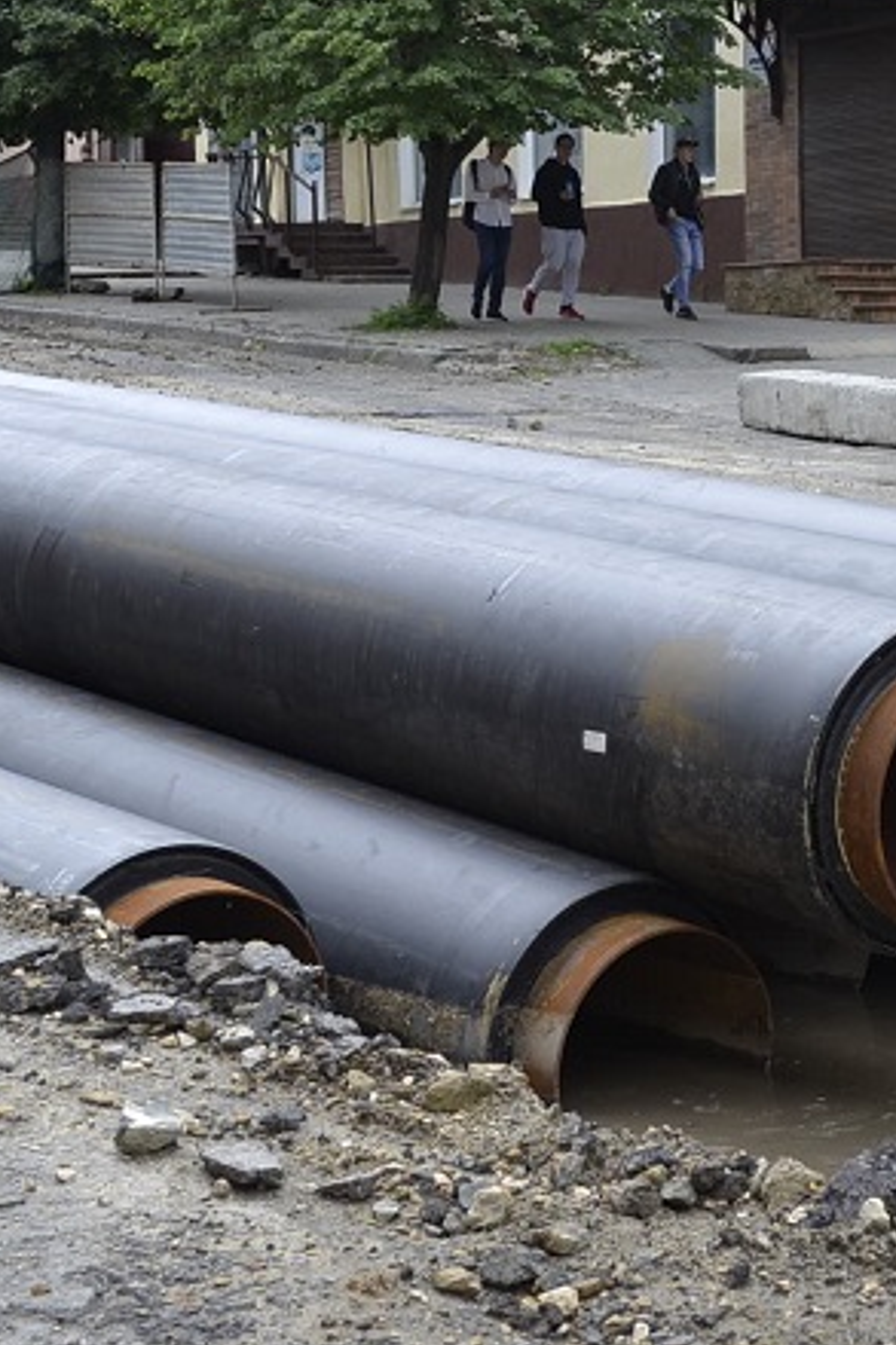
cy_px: 538
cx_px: 1061
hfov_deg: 17.4
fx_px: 2802
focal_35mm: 75
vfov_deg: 26.9
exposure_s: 1/160
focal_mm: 22
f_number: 6.3
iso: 100
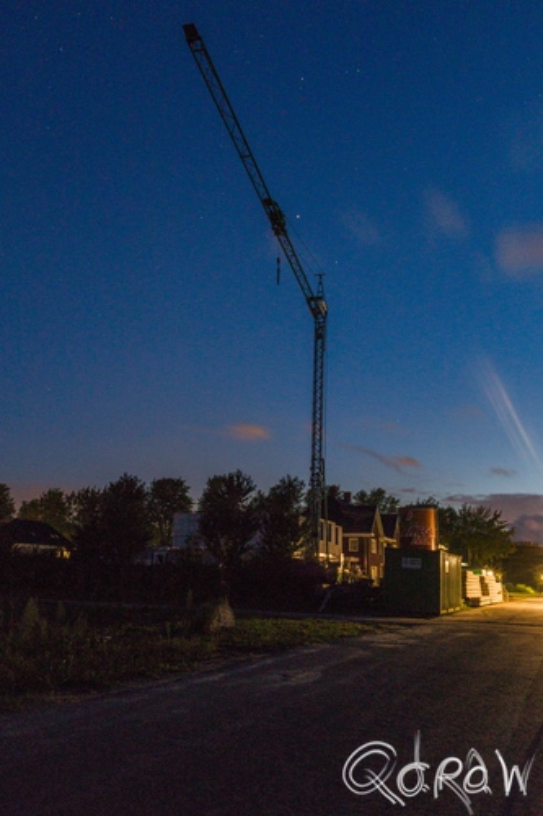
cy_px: 408
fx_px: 611
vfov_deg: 67.4
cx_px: 272
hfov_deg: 47.9
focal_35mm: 27
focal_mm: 18
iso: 800
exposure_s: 30
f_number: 11
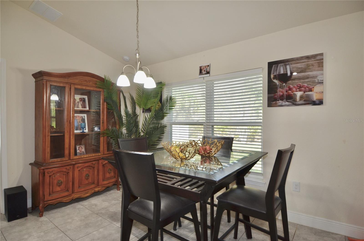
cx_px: 182
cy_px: 120
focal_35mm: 18
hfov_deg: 90.1
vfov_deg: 67.1
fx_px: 182
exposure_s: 1/60
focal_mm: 12
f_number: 4
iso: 450
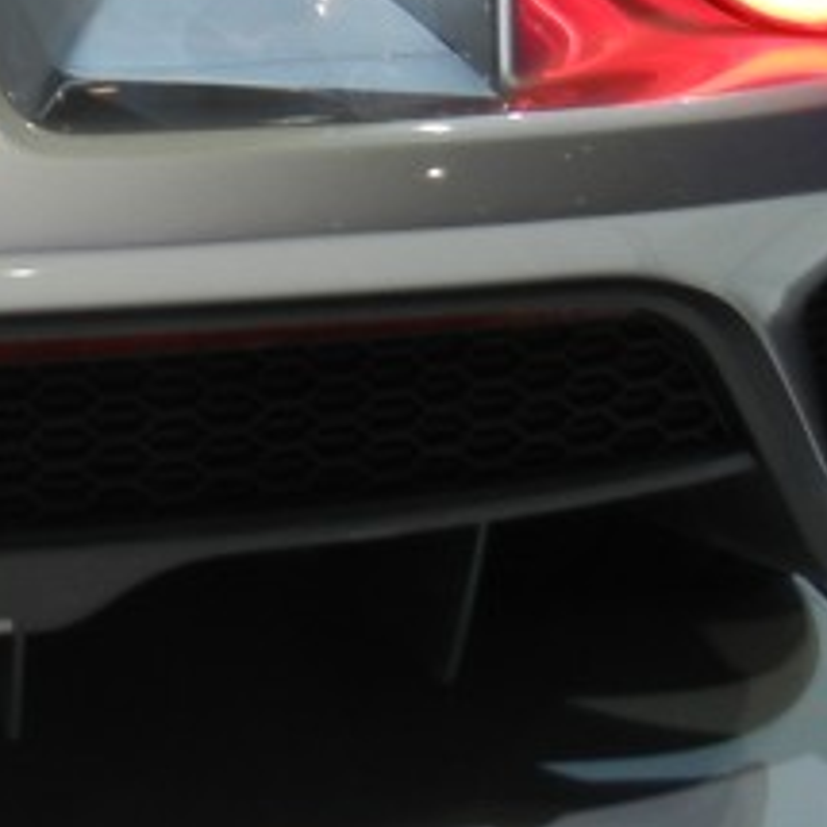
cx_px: -358
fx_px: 3406
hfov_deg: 13.2
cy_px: 62
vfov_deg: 13.7
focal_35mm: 126
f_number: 3.5
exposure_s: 1/61.5
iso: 160
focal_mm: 5.4
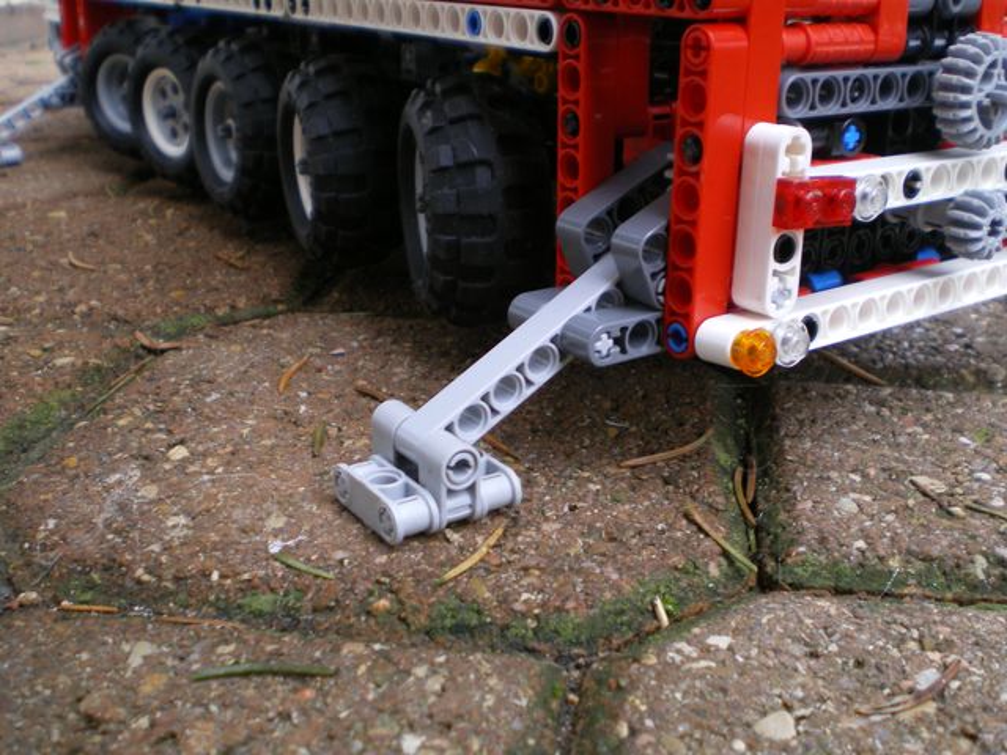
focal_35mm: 38
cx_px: 504
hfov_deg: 49.0
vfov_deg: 37.7
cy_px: 378
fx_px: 1105
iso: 100
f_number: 3.1
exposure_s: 1/30
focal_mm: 6.3
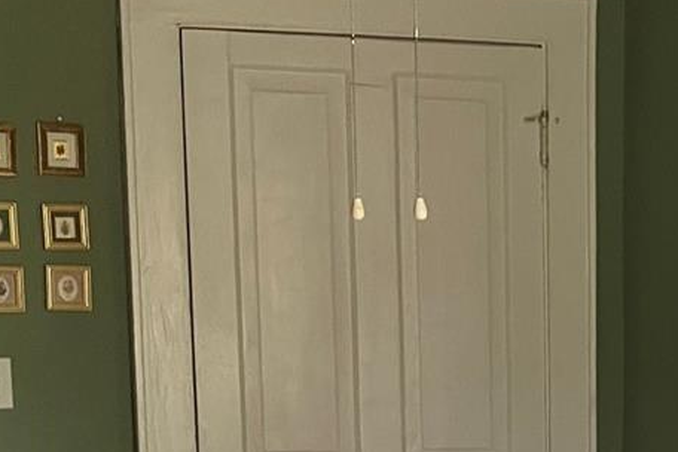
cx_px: 721
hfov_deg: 20.0
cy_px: 651
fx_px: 1846
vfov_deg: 13.3
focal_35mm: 98
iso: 80
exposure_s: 1/99
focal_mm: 3.99
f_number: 1.8
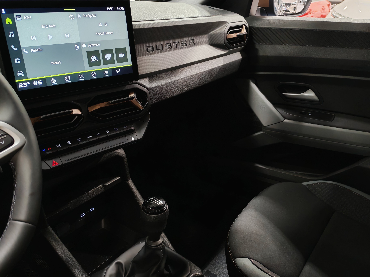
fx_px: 353
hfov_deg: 55.4
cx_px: 185
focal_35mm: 33
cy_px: 138
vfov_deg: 42.9
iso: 1250
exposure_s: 1/50
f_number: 1.9
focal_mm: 6.12
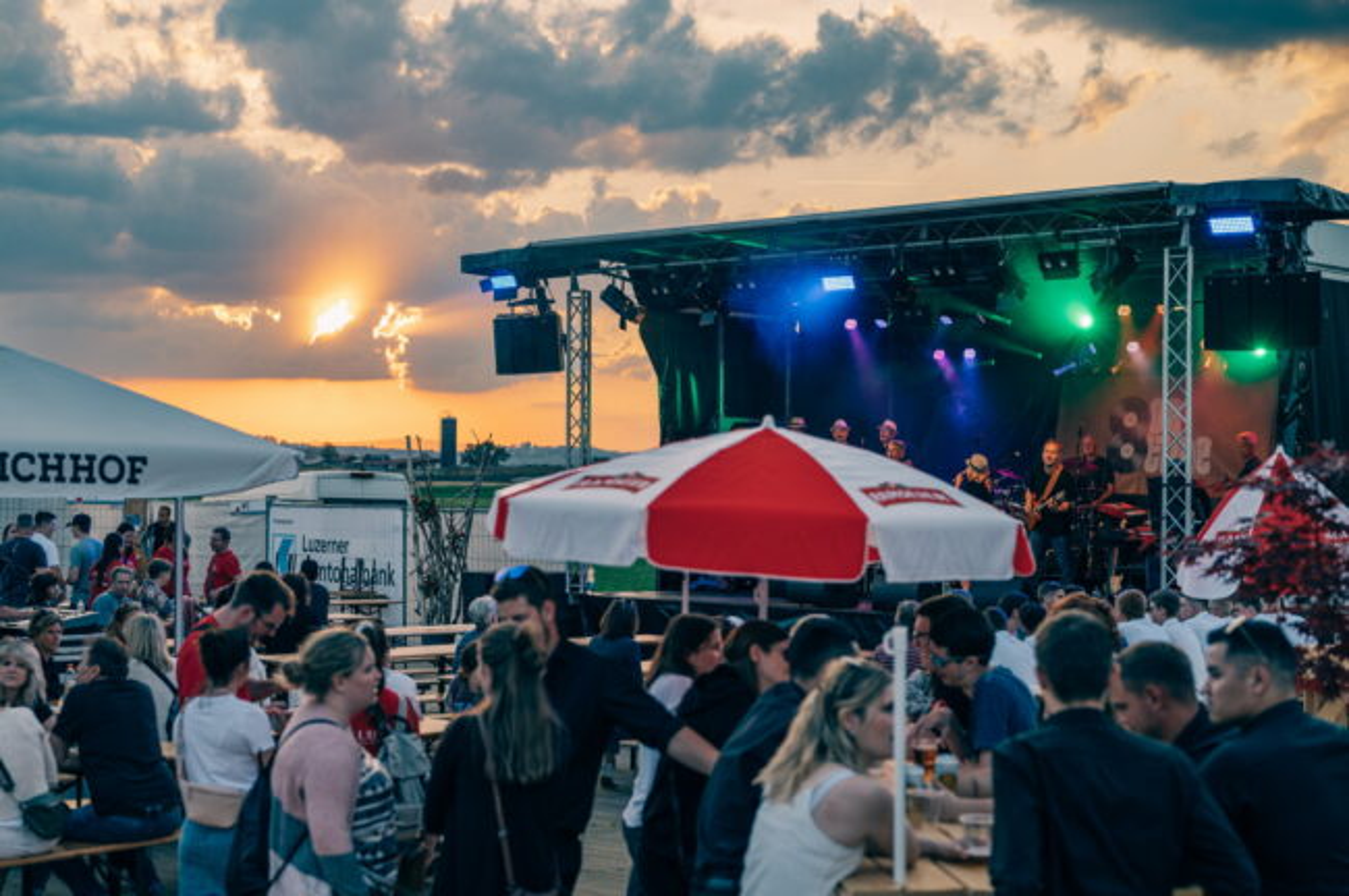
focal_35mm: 50
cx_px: 674
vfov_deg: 26.9
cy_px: 448
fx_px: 1872
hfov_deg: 39.6
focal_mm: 50
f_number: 2.8
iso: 100
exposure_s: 1/500
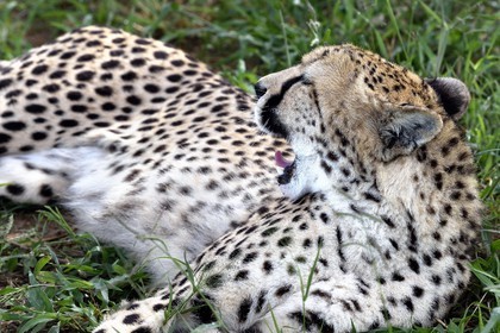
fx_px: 2778
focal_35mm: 200
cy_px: 166
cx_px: 250
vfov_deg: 6.9
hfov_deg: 10.3
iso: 400
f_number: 8
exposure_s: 1/400
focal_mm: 200
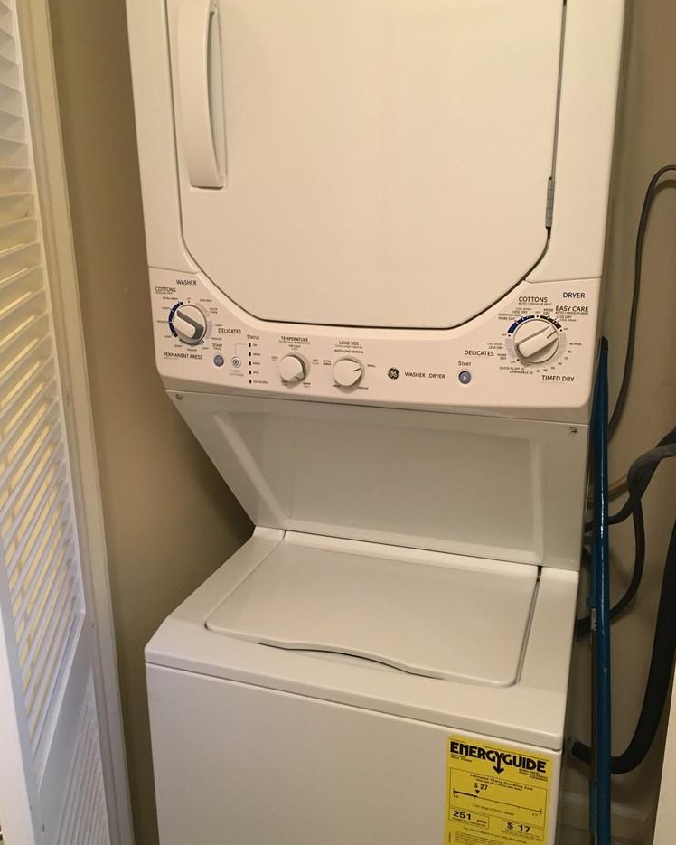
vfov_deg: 57.2
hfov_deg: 47.1
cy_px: 416
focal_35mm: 31
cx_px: 333
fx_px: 775
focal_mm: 4.15
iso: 160
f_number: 2.2
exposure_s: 1/30
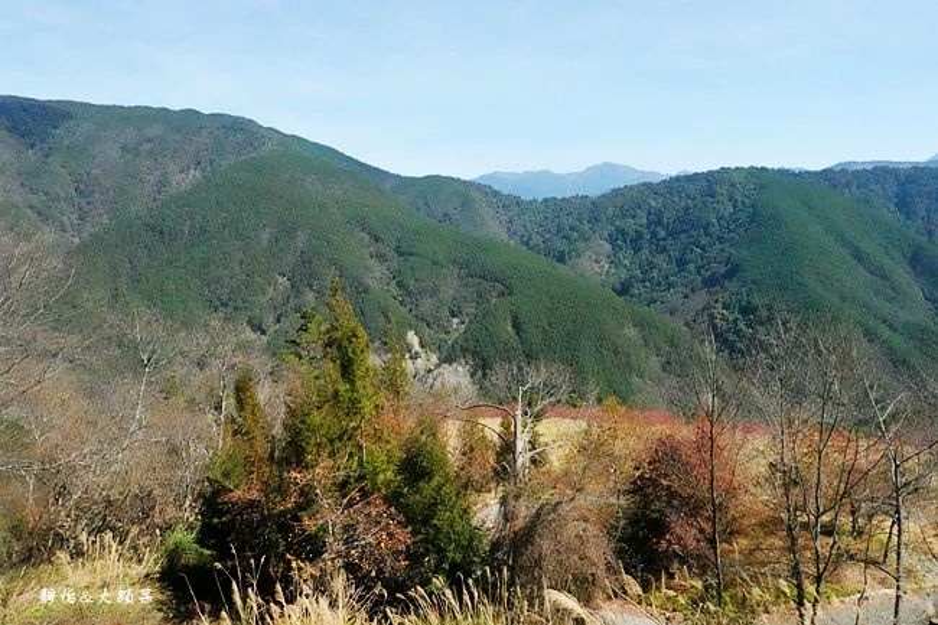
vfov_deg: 53.1
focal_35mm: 24
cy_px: 312
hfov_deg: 73.8
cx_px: 469
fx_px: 625
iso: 6400
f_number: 8
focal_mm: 9
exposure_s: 1/8000
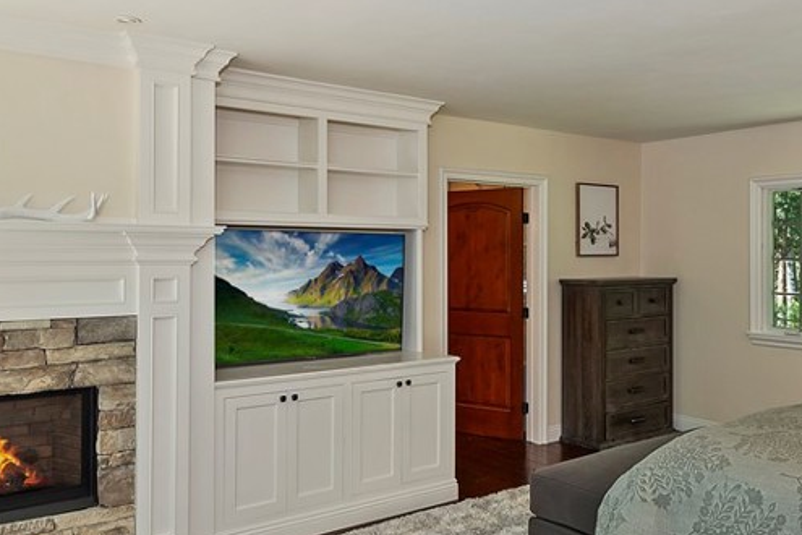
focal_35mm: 31
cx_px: 450
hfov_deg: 60.1
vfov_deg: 42.3
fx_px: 691
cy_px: 252
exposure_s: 1/30
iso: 200
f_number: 8
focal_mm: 10
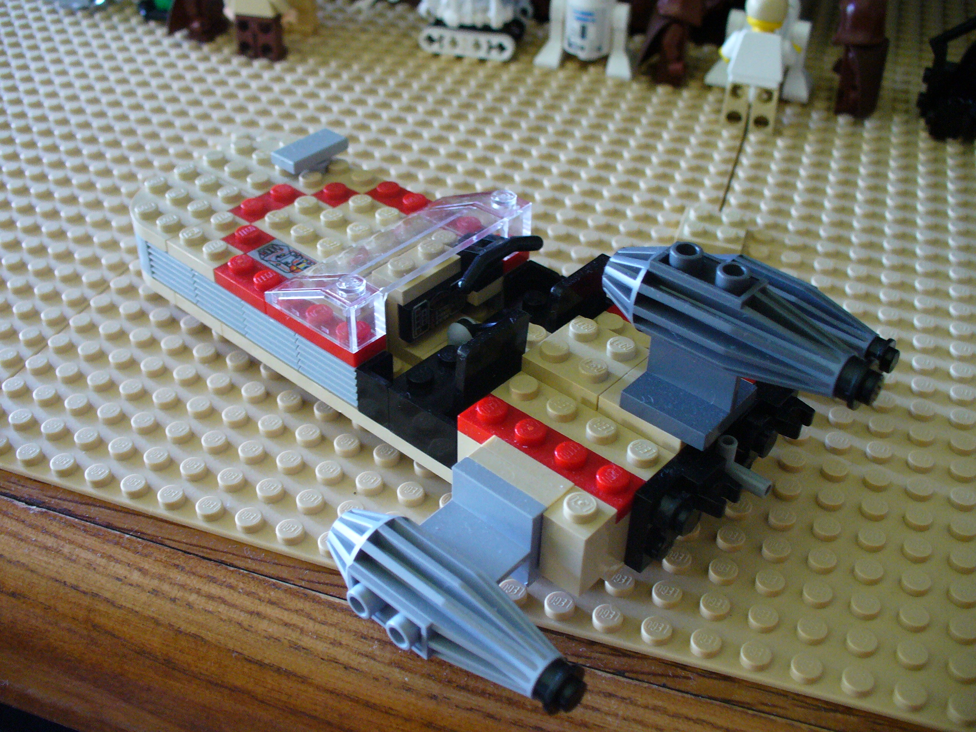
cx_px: 488
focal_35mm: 37
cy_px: 366
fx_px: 1043
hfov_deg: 50.1
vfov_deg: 38.7
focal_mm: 6.1
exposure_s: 1/13
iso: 200
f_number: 2.8
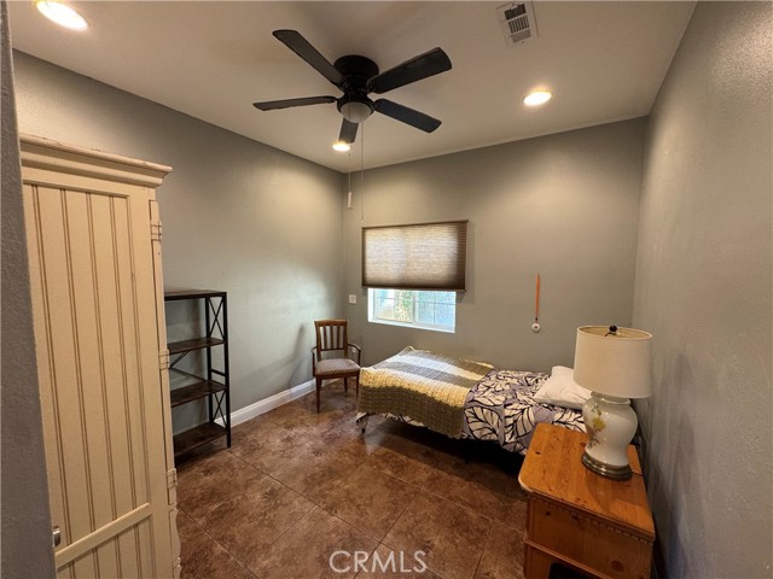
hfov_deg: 102.1
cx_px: 386
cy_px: 290
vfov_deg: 85.7
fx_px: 313
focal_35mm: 14
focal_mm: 2.22
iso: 200
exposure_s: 1/60
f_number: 2.2
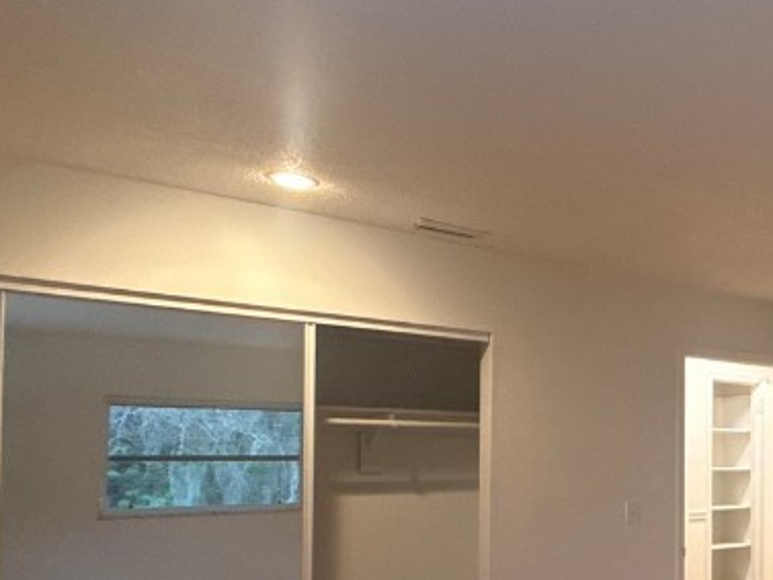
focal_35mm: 38
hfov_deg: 37.7
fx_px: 849
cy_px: 447
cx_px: 914
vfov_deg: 36.7
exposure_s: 1/60
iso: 400
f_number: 2.2
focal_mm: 2.22
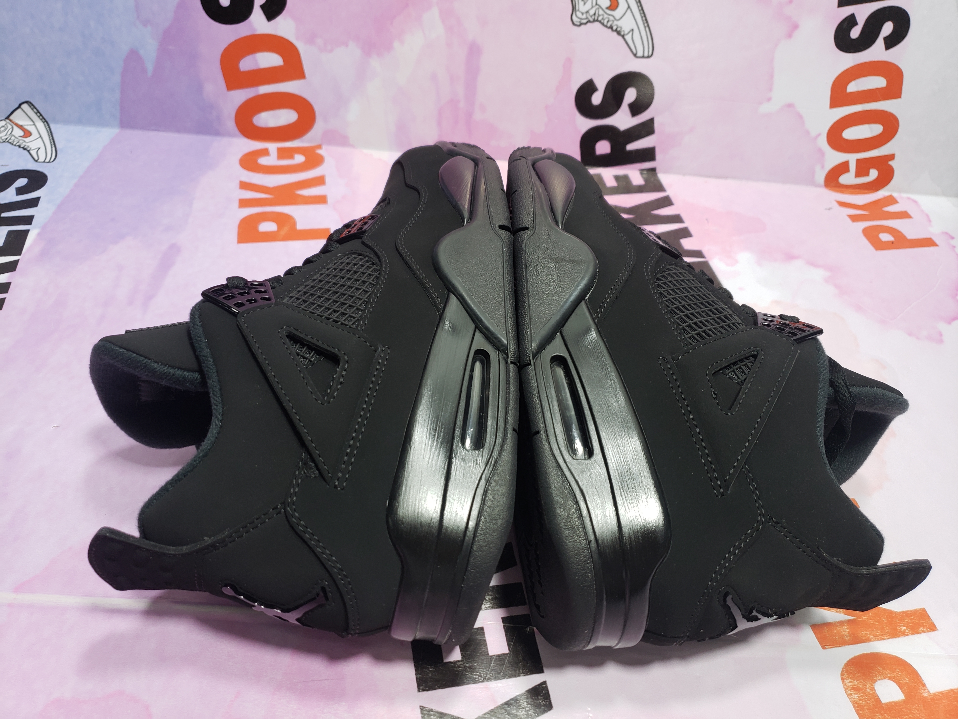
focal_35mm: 26
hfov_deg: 67.3
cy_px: 360
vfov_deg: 53.1
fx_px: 720
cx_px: 479
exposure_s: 1/50
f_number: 1.5
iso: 64
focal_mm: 4.3
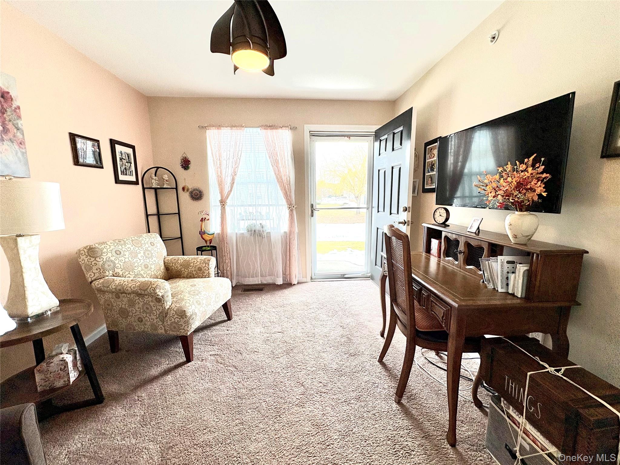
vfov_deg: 85.7
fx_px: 251
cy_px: 232
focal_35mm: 14
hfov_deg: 102.1
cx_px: 310
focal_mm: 2.22
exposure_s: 1/309
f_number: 2.2
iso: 64
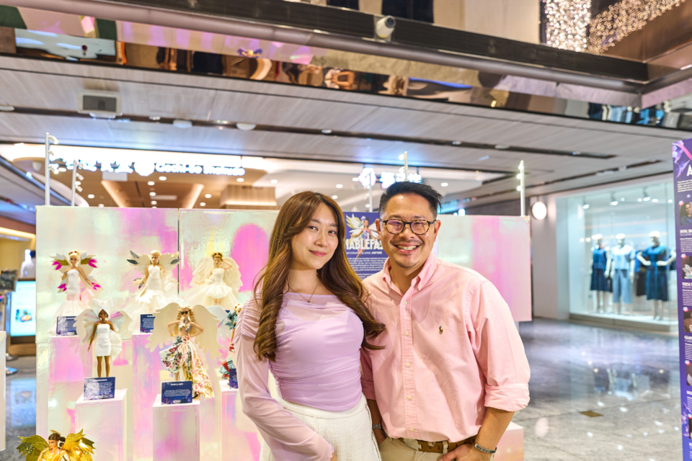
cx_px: 314
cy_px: 243
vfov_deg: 51.3
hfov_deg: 71.3
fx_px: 481
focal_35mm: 25
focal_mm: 20
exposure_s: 1/40
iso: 200
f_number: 1.8
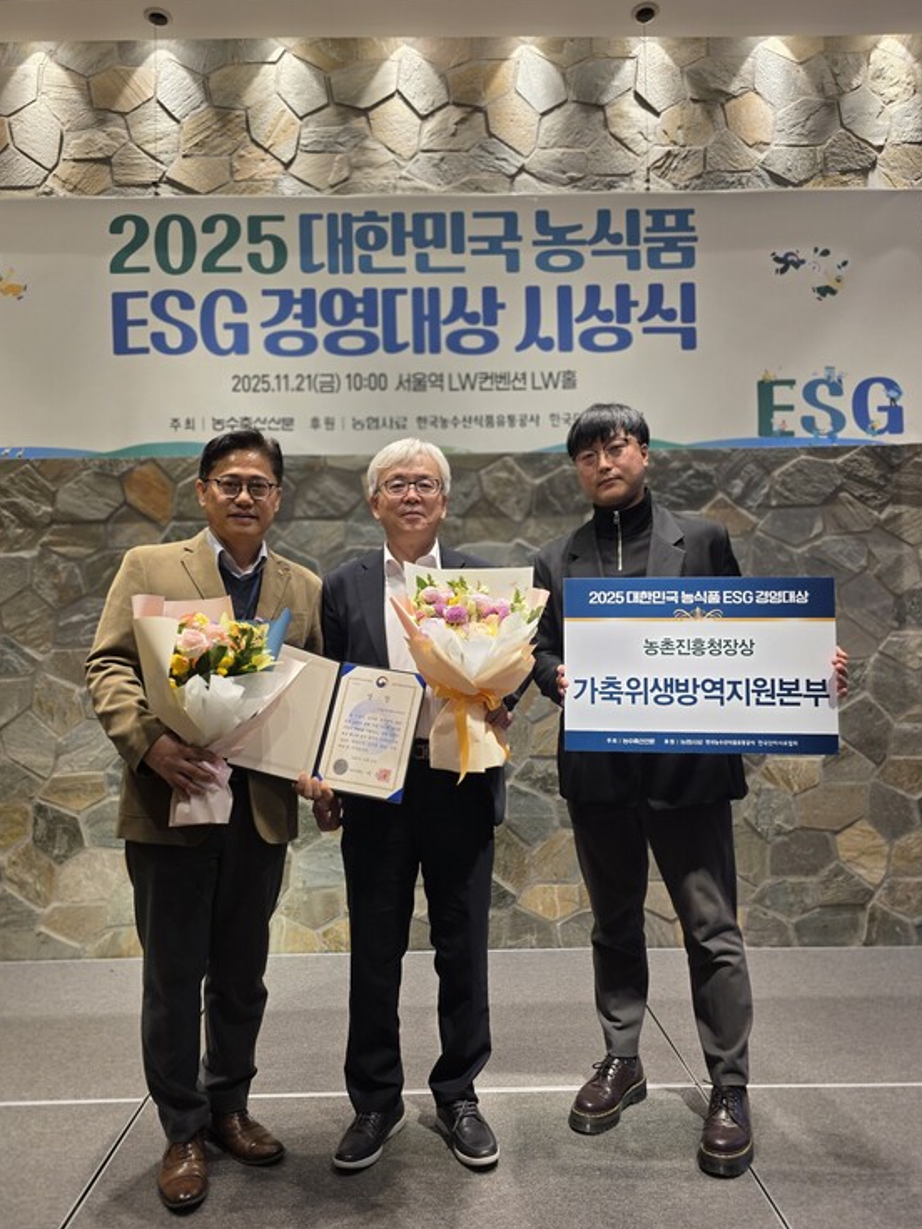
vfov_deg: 69.4
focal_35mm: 25
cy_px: 635
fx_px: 888
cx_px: 428
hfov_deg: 54.8
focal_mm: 6.3
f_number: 1.7
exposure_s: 1/120
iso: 64
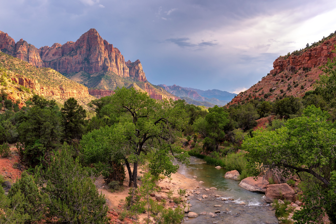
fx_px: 373
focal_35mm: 40
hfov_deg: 48.4
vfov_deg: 33.4
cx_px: 168
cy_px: 112
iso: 100
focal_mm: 40
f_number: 8
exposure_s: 1/160
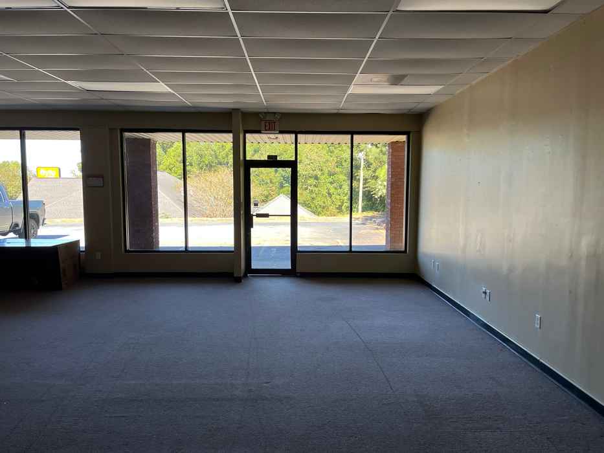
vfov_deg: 53.1
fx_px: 454
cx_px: 302
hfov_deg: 67.3
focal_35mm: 26
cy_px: 226
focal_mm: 5.1
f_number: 1.6
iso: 40
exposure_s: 1/122
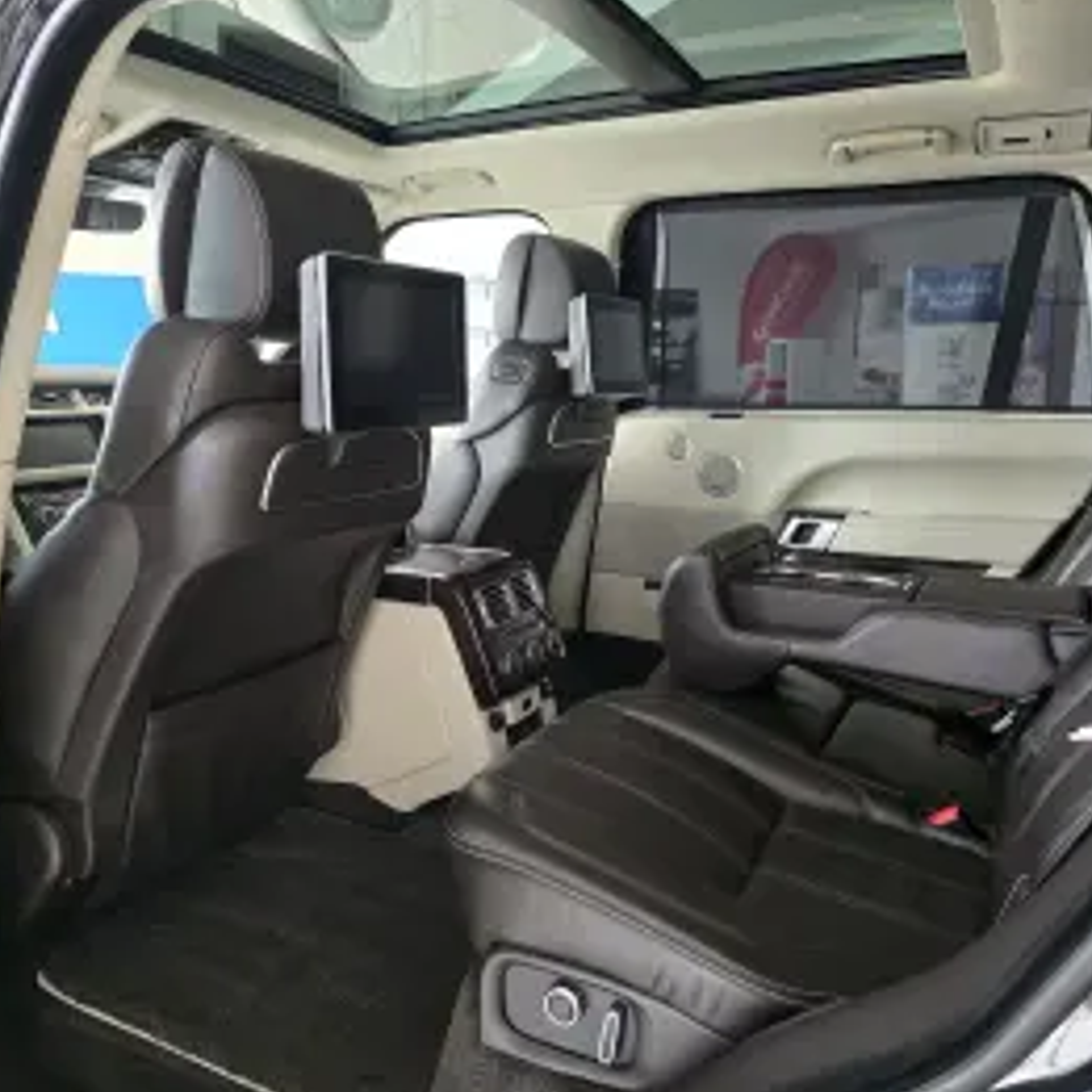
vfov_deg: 57.3
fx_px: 999
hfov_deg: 57.3
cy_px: 552
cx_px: 552
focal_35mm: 28
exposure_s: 1/100
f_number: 1.7
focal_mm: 6.3
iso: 800
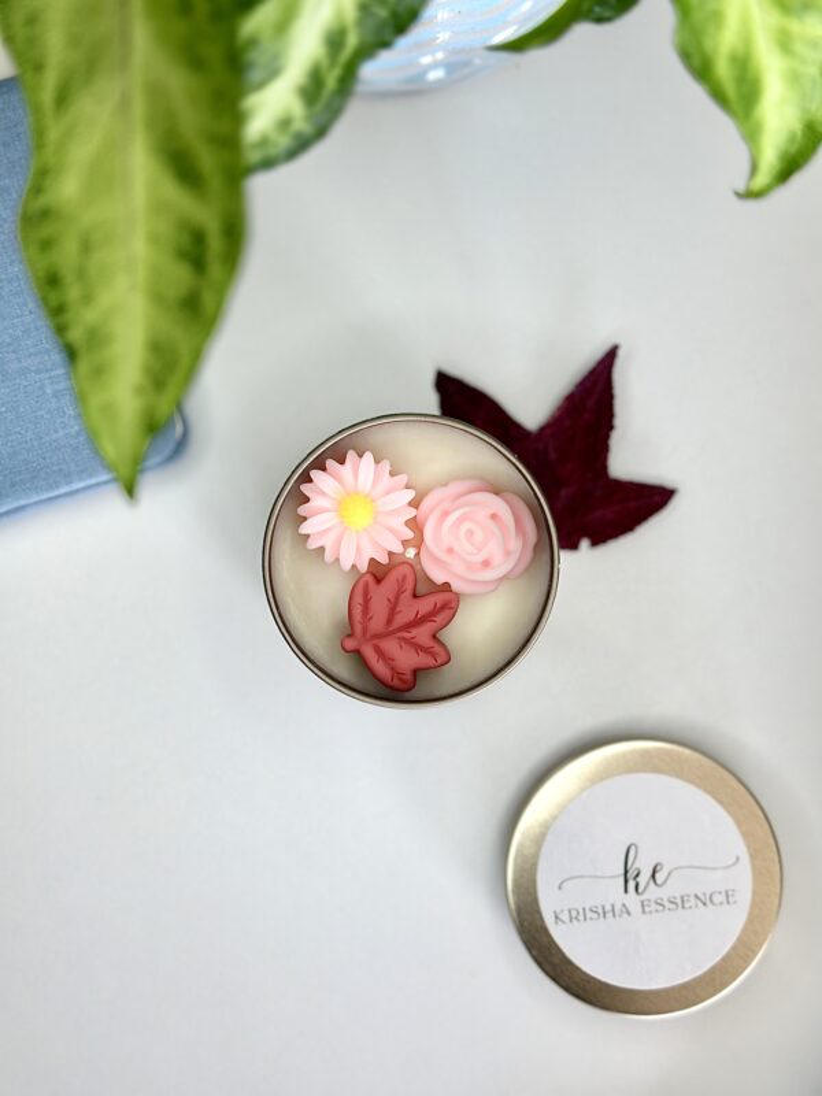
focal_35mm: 48
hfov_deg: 30.3
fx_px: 1520
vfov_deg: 39.7
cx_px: 411
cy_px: 548
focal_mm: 6.86
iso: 80
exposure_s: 1/222
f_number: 1.78
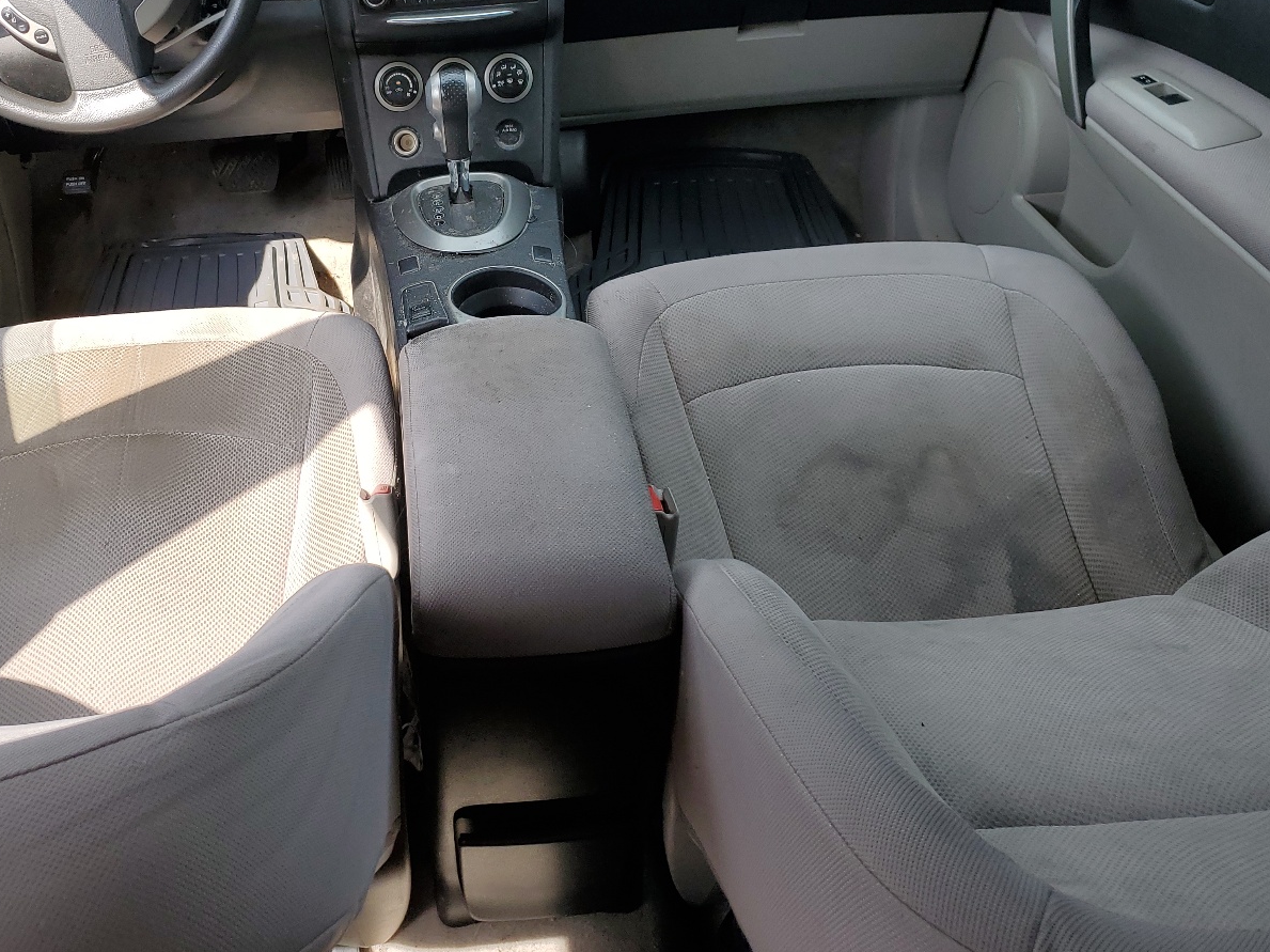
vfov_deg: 40.3
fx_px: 1284
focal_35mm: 35
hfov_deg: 52.2
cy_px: 330
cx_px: 488
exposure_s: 1/769
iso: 50
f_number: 1.5
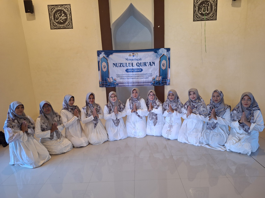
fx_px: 176
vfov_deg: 58.9
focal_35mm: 23
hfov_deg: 73.9
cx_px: 132
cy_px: 99
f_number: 1.8
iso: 320
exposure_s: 1/25
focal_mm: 5.54
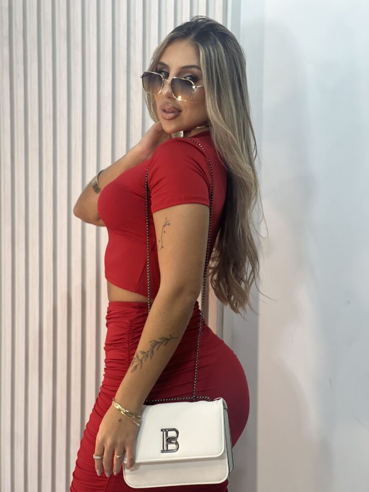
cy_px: 246
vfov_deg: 25.3
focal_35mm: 77
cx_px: 184
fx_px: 1094
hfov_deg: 19.1
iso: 160
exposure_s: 1/120
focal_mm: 9
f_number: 2.8
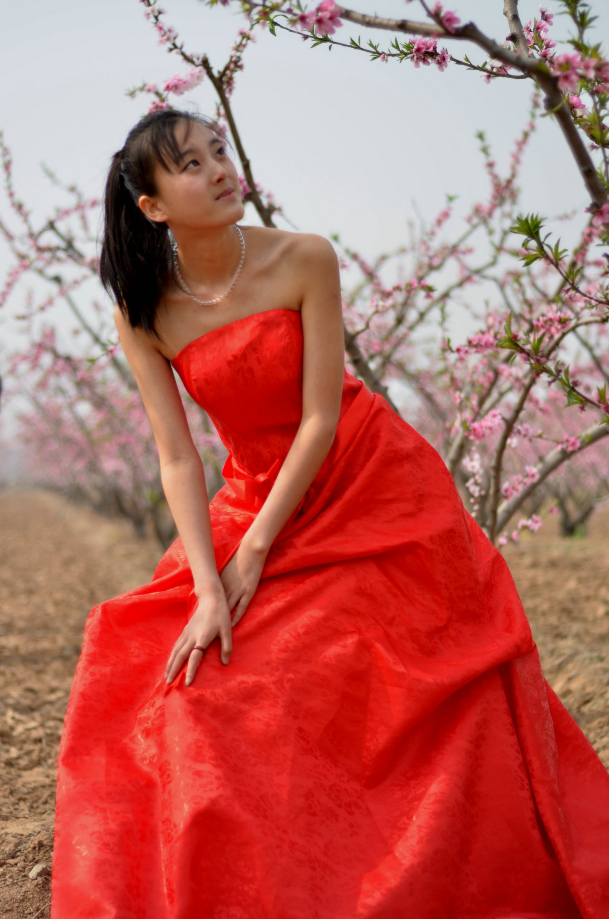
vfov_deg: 27.0
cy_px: 460
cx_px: 304
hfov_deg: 18.1
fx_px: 1912
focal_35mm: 75
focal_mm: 50
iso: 100
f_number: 2
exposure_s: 1/2500
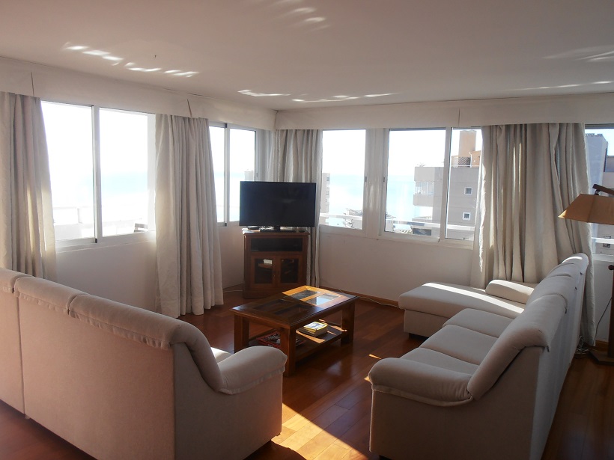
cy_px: 230
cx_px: 307
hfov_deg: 60.0
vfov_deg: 46.8
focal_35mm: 30
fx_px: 532
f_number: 3.5
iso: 80
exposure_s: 1/160
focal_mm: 5.25
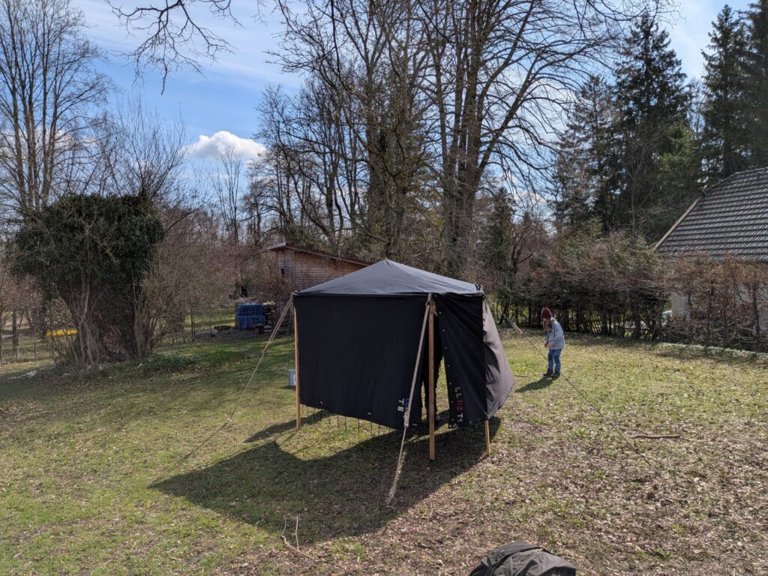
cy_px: 288
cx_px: 384
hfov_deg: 71.6
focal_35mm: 24
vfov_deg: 56.8
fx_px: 532
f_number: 1.7
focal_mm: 4.53
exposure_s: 1/1976
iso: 27
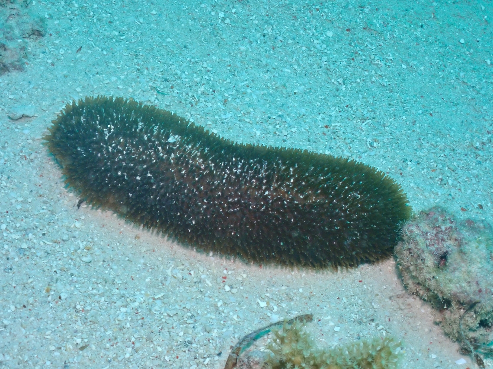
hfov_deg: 19.6
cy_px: 184
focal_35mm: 100
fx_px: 1424
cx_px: 246
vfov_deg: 14.8
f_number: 6.3
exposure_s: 1/200
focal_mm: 18
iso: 400
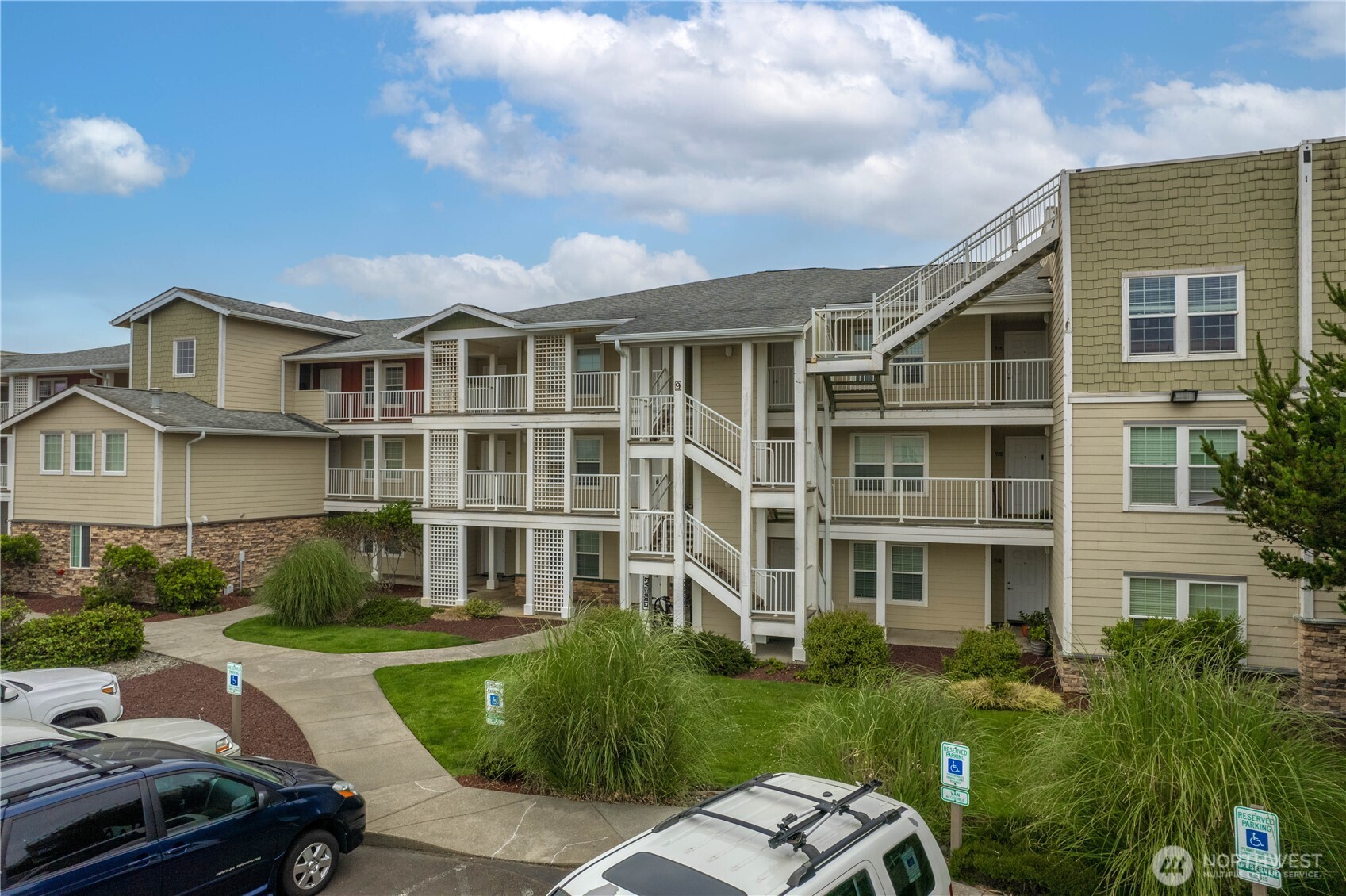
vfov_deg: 57.2
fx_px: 822
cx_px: 673
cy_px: 448
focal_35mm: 22
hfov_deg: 78.6
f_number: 2.8
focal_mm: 8.38
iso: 100
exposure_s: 1/120
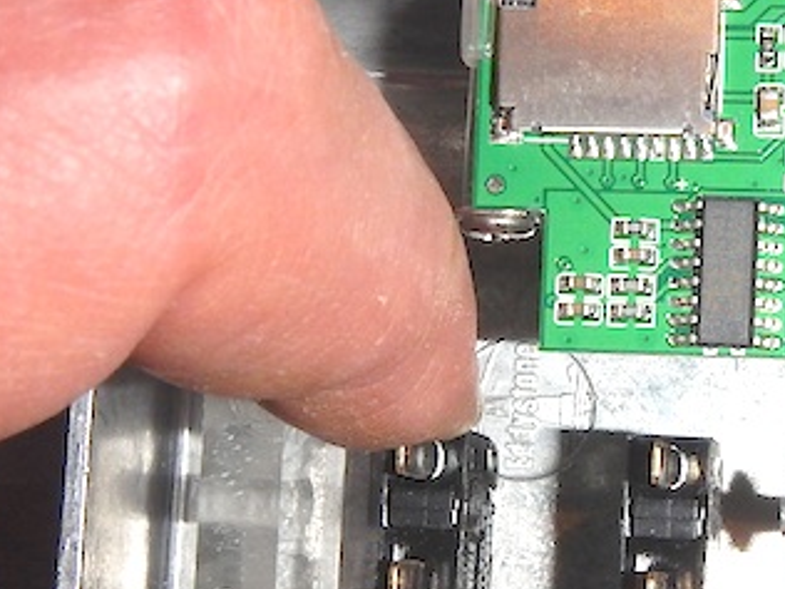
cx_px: 609
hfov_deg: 20.7
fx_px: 2132
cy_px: 332
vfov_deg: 15.7
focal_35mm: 94
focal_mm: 5.9
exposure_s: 1/30
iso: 200
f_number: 7.9
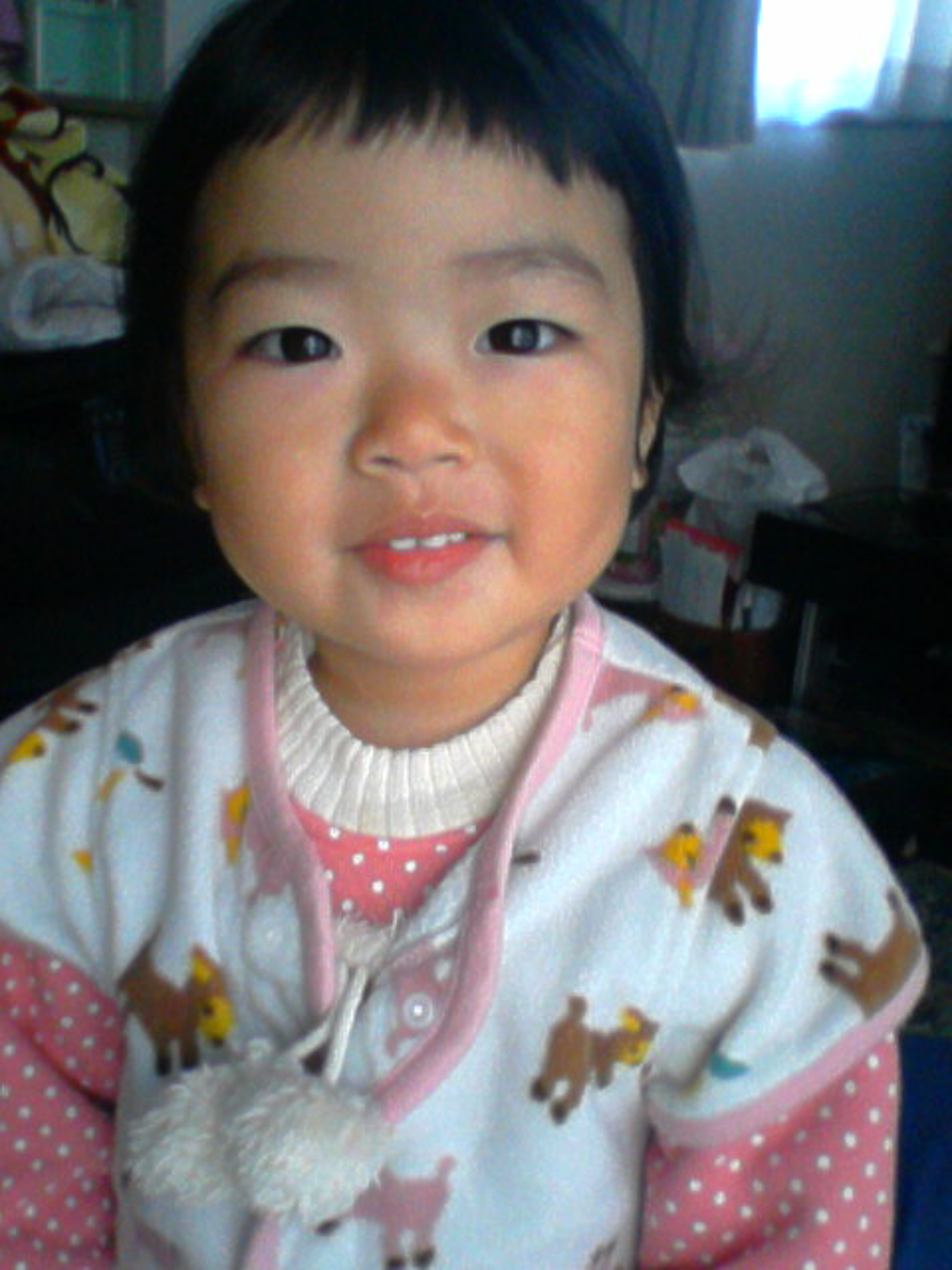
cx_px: 476
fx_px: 1063
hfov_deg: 48.2
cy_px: 635
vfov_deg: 61.7
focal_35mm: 29
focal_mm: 1.5
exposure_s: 1/27.8
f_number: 2.8
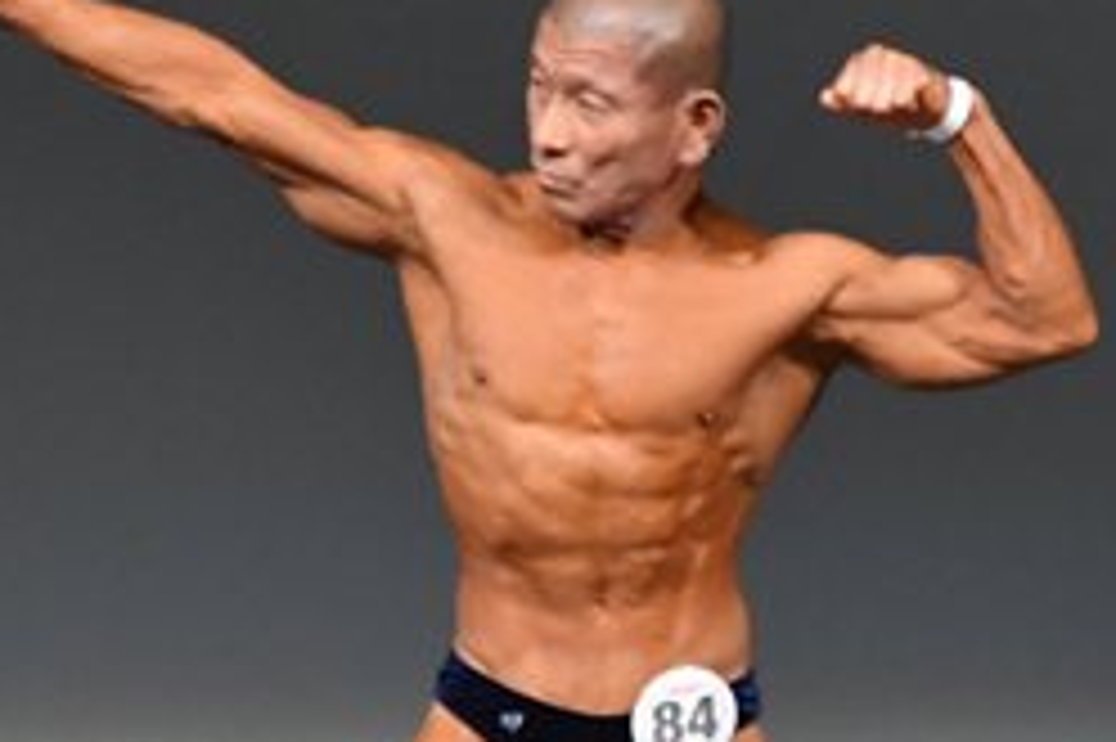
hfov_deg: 1.9
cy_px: 639
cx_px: 358
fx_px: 33426
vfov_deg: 1.3
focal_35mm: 1079
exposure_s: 1/400
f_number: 5.6
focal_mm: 230
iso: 4000
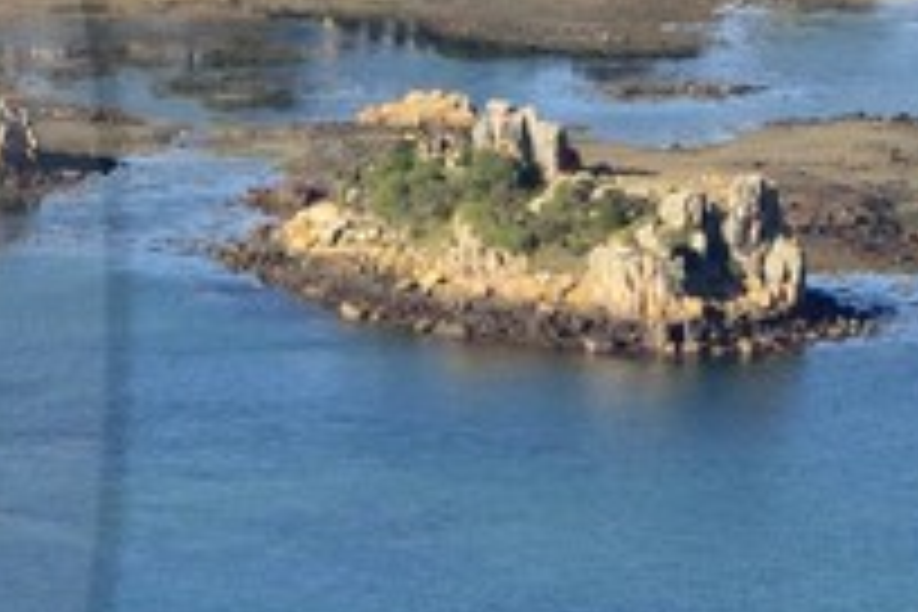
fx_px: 22005
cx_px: -1750
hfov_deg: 2.4
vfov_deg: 1.6
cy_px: 328
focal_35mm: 863
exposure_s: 1/1000
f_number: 11
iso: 800
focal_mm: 110
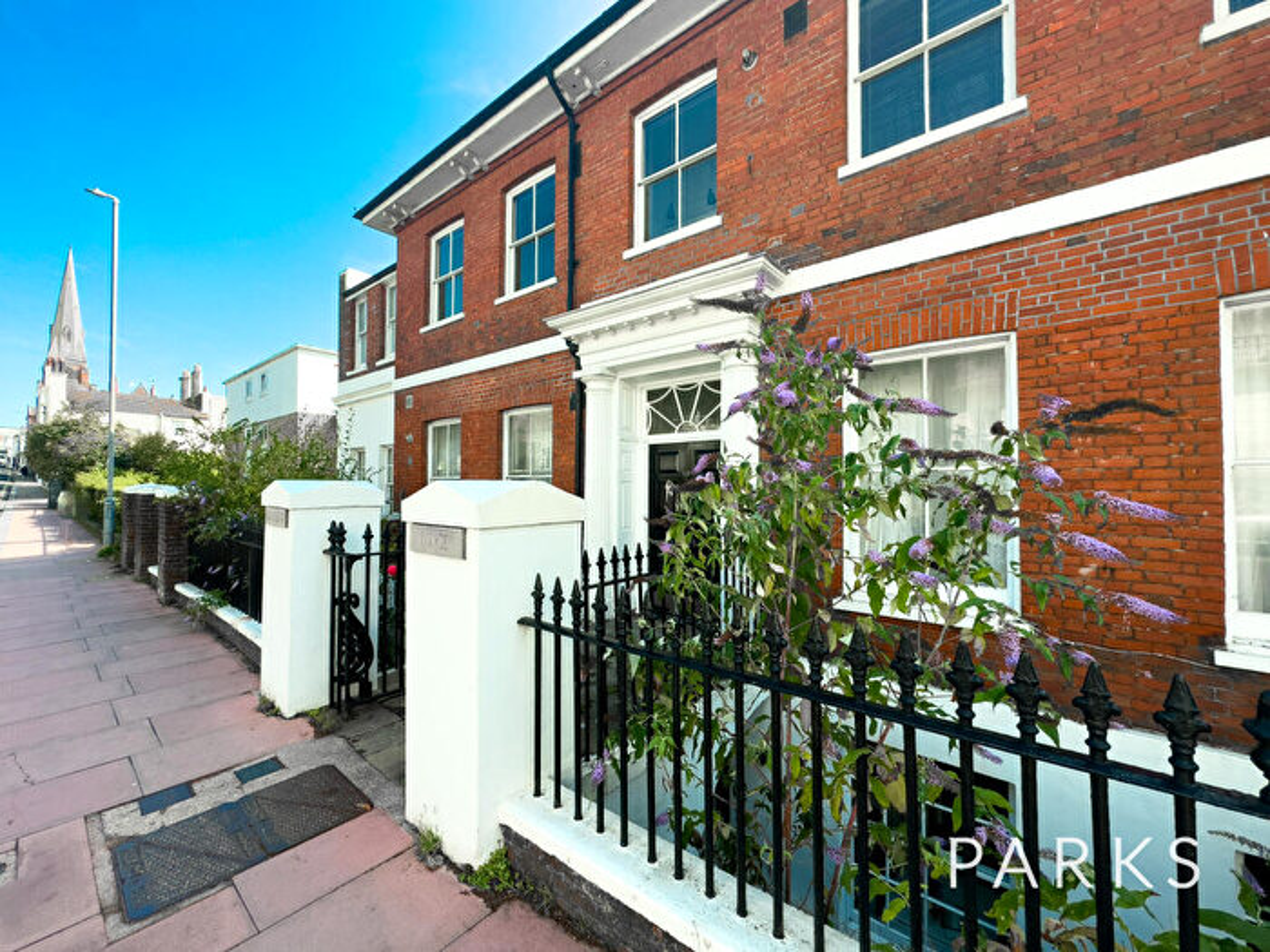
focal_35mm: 14
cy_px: 476
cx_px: 635
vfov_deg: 85.7
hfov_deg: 102.1
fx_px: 514
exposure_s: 1/750
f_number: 2.2
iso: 40
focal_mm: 2.22
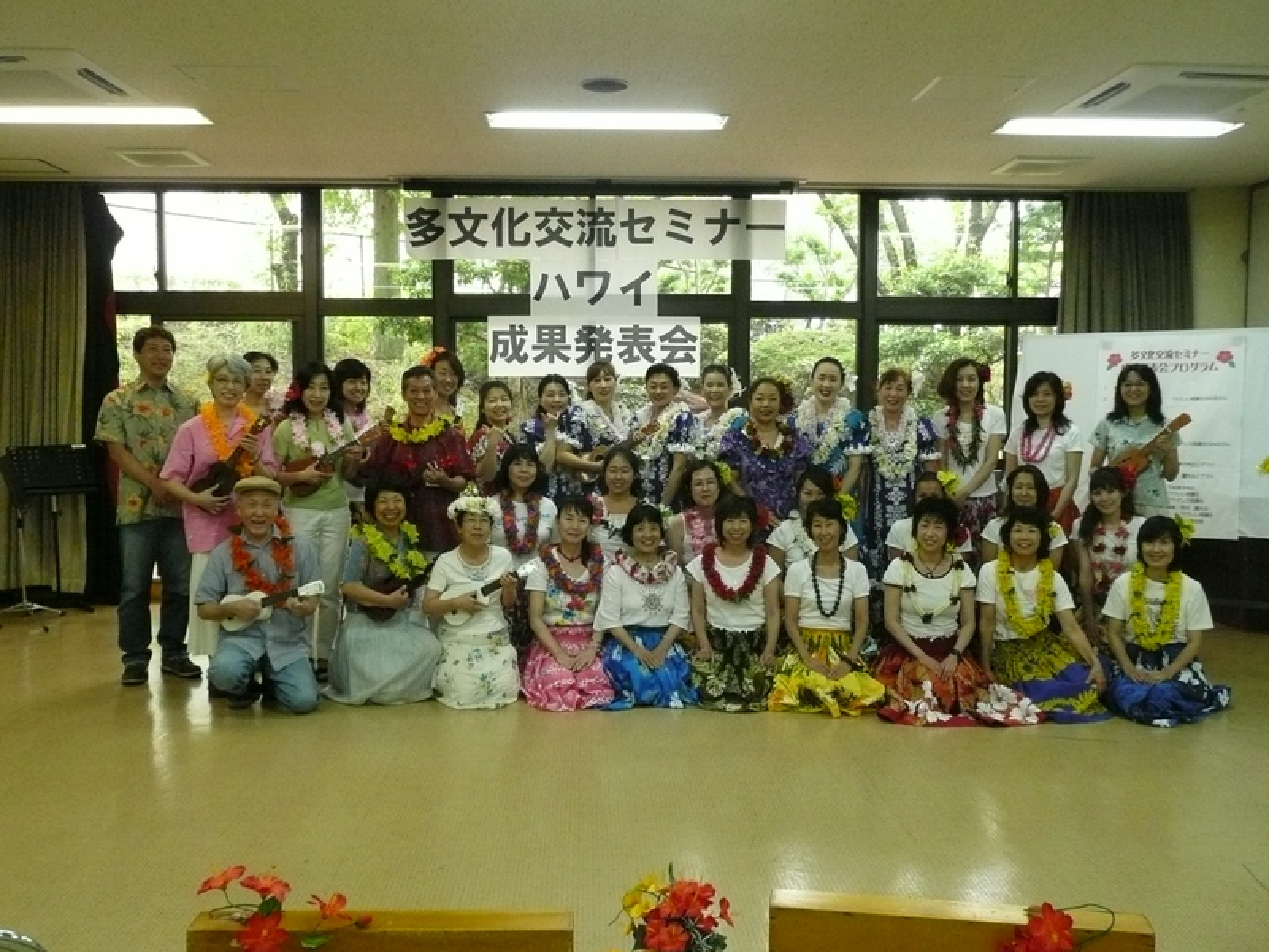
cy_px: 476
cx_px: 634
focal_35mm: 32
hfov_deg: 56.8
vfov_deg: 44.2
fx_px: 1173
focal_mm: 4.6
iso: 400
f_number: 3.3
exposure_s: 1/50
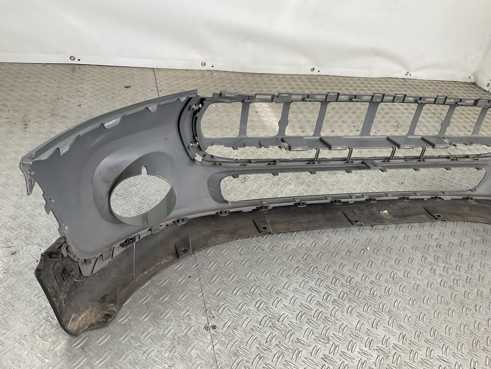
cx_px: 246
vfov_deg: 48.2
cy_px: 184
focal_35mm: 29
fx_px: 411
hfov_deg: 61.7
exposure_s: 1/104
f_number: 1.8
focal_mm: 3
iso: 16
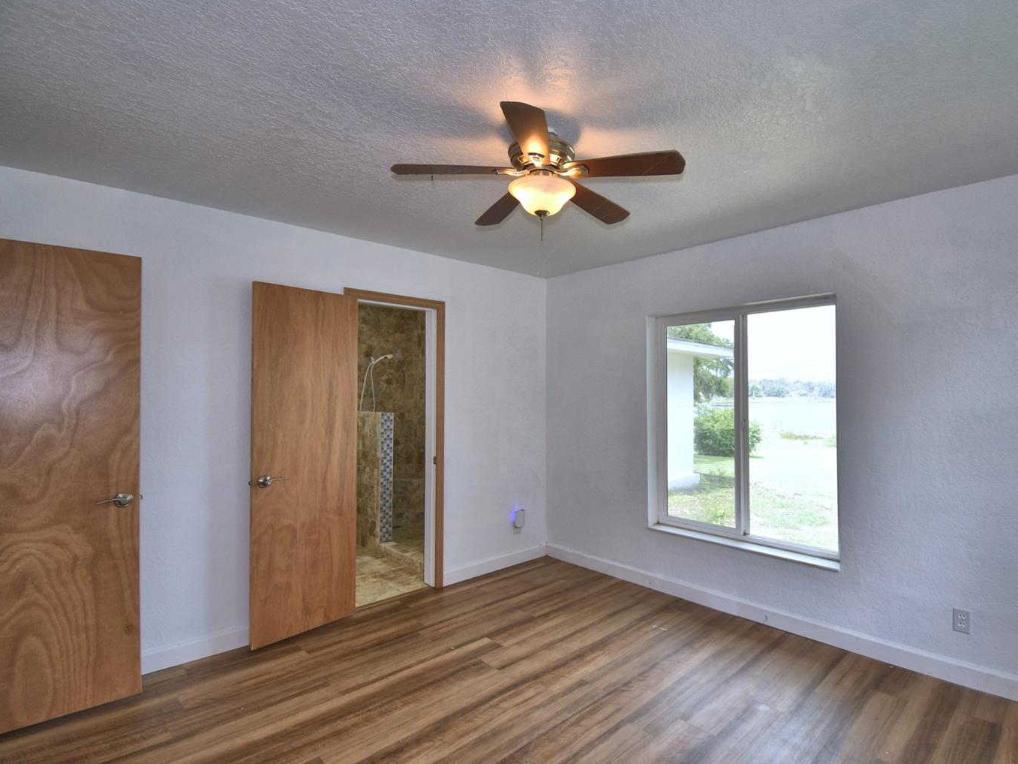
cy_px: 382
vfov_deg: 74.7
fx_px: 500
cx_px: 584
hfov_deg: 90.4
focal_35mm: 17
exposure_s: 1/80
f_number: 4.5
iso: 100
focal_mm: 10
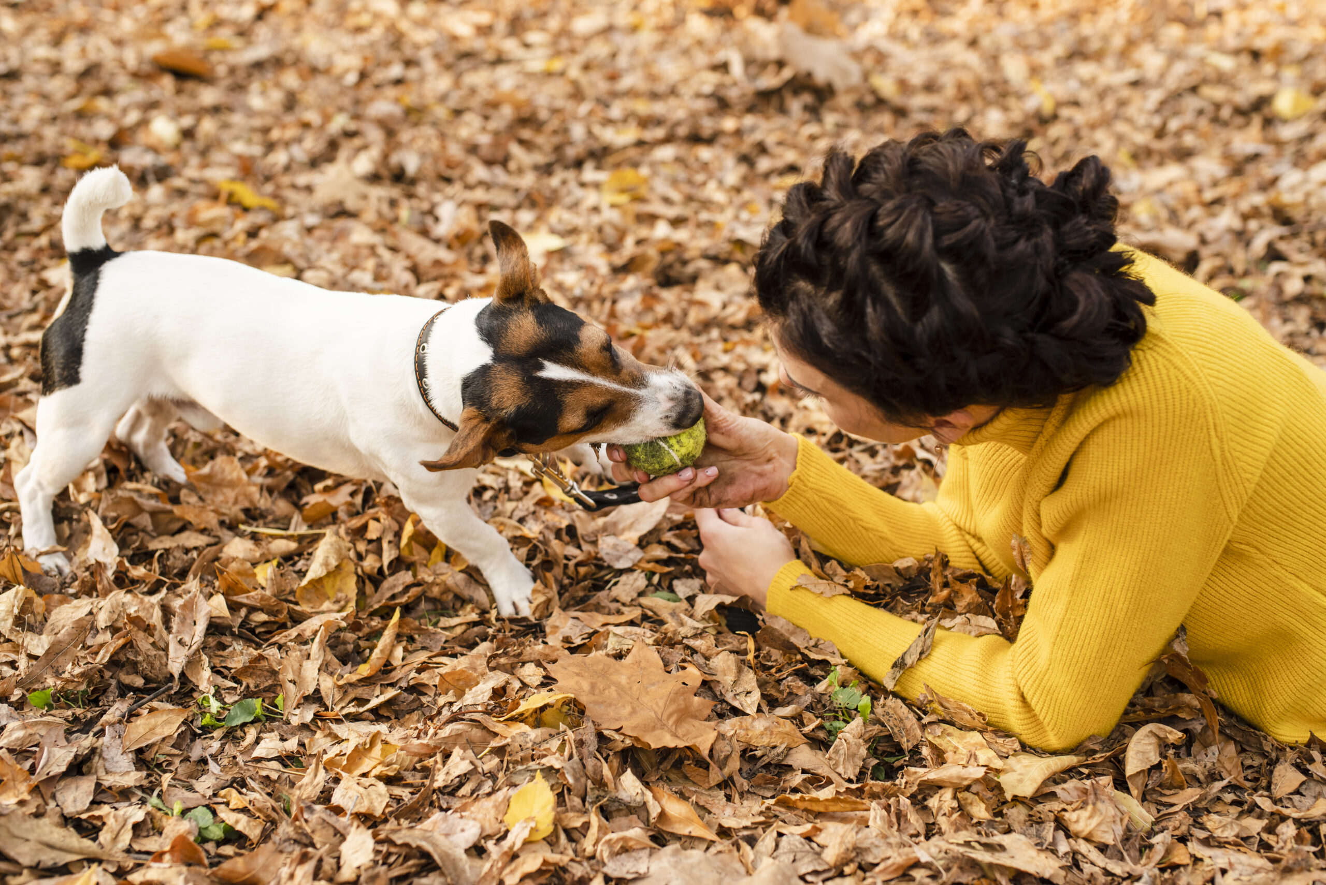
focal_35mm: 50
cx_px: 663
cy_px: 442
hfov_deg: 39.6
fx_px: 1842
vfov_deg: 27.0
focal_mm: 50
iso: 320
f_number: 1.4
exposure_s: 1/500
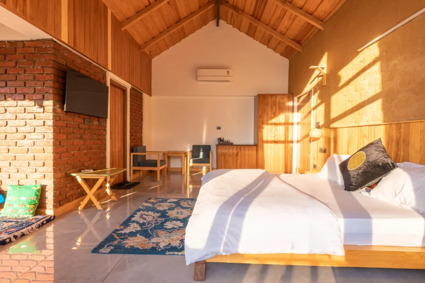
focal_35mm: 17
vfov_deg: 70.5
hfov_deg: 93.3
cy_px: 142
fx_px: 201
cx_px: 212
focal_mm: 17
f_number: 11
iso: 100
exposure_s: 1/1000
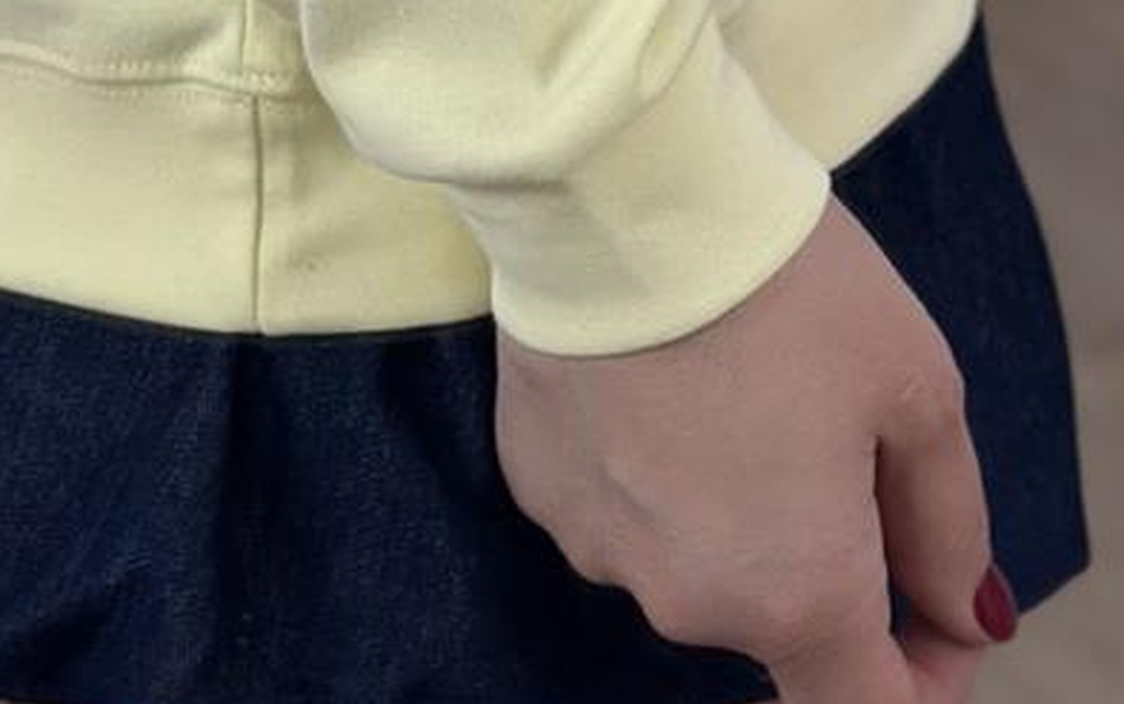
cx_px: 358
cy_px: -1099
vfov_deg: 6.0
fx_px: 6344
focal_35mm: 207
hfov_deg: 10.1
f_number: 1.78
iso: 80
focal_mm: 6.86
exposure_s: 1/293
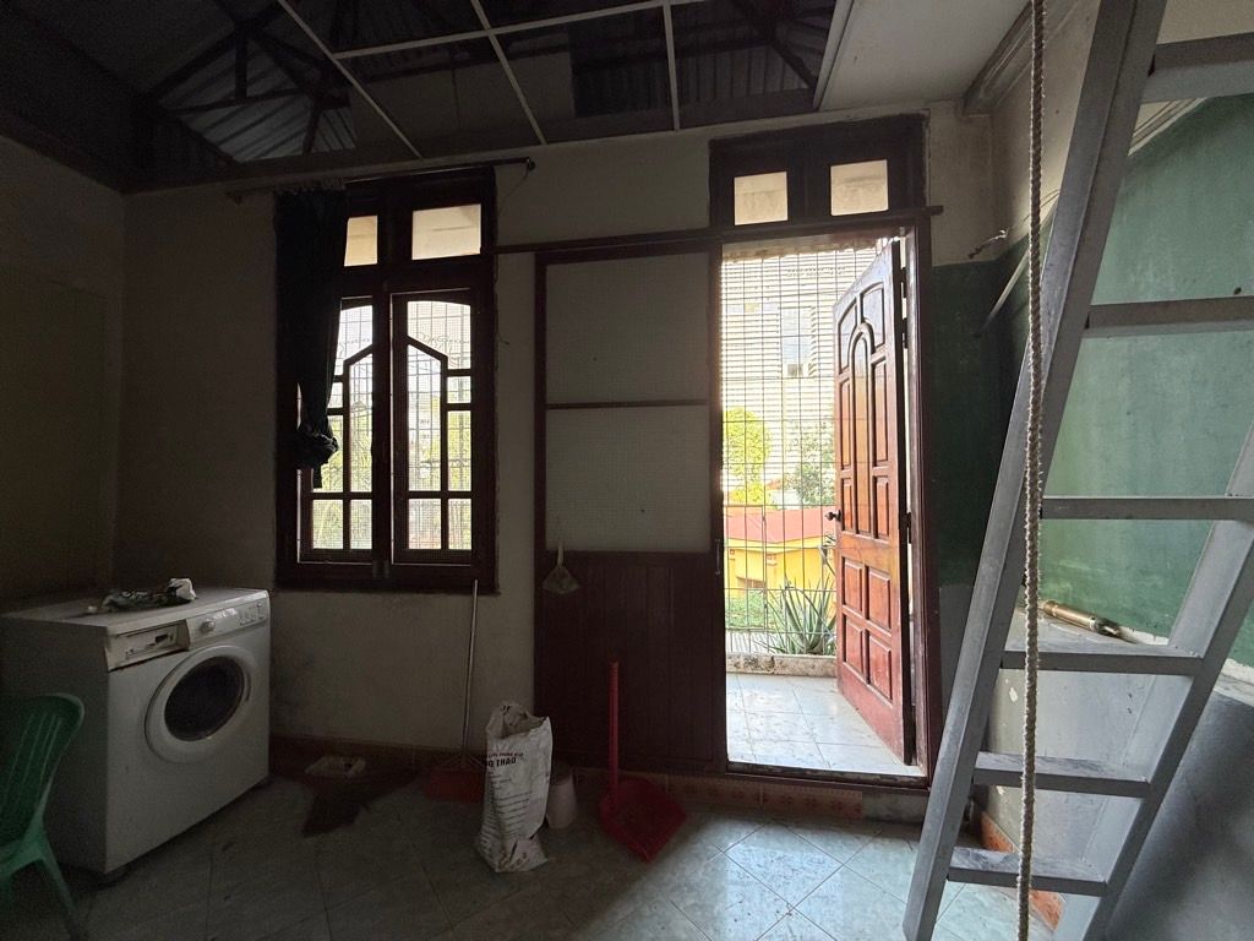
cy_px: 470
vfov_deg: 85.7
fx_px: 507
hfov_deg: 102.1
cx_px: 627
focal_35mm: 14
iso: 64
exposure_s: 1/99
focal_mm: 2.22
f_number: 2.2
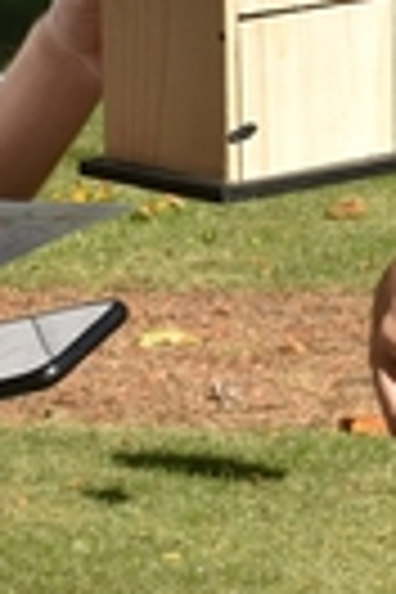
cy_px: 297
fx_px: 5395
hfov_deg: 4.2
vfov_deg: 6.3
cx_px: 288
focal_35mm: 327
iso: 200
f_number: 10
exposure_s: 1/400
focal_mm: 32
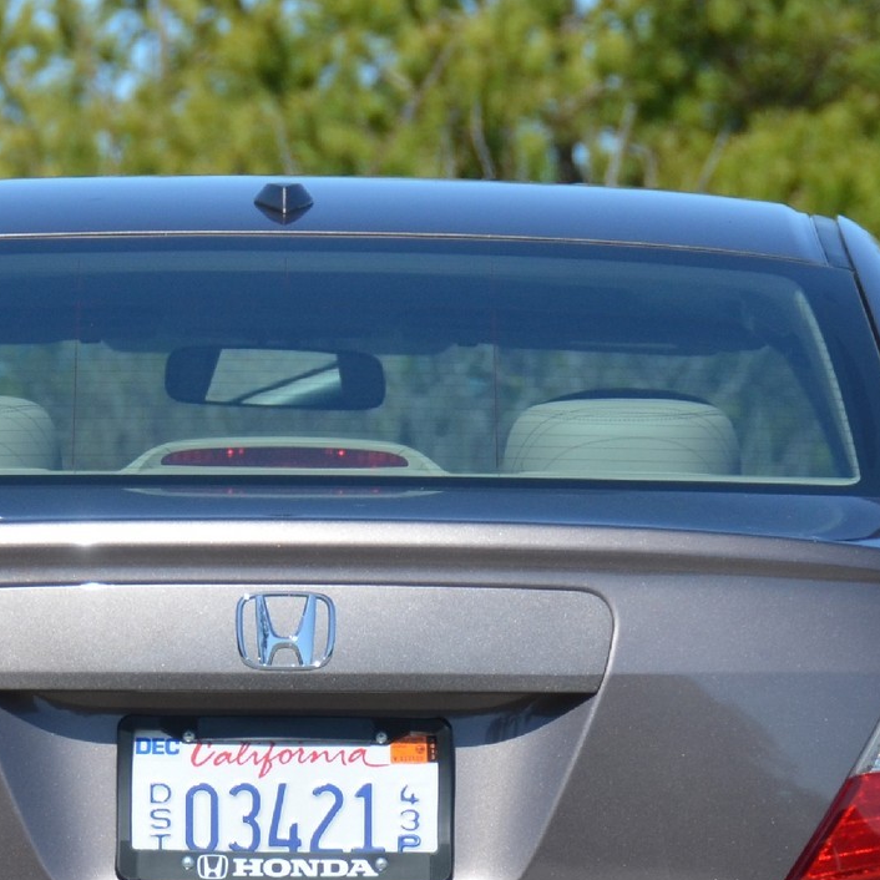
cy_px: 851
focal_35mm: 609
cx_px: 273
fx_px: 17501
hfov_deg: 2.9
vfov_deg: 2.9
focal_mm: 135
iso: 400
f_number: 5.6
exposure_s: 1/1600
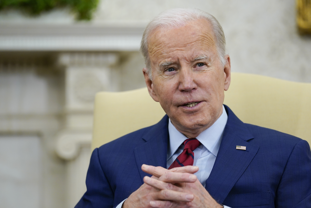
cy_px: 104
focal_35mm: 179
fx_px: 1546
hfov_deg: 11.5
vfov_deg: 7.7
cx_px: 156
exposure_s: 1/250
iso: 2000
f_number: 3.5
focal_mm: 179
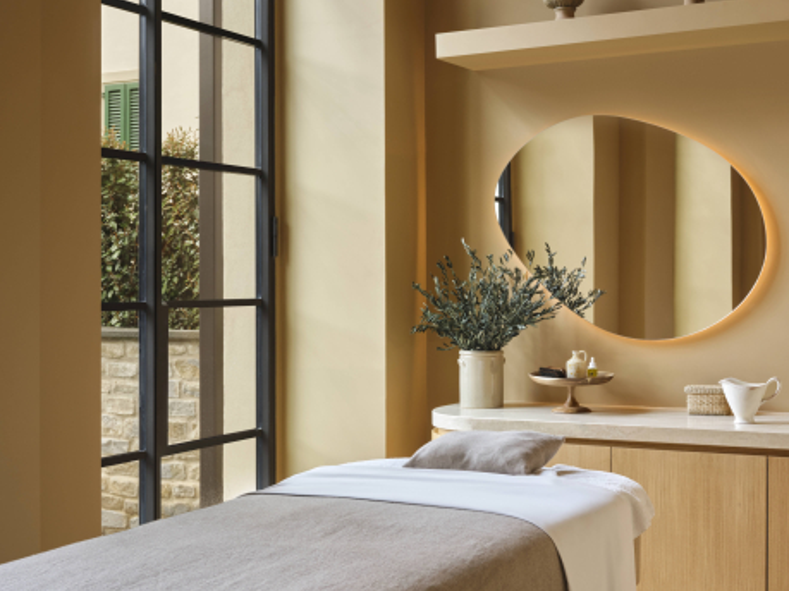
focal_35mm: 51
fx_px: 1162
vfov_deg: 28.5
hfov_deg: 37.2
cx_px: 504
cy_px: 246
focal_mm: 49
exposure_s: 1/3
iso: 400
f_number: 16
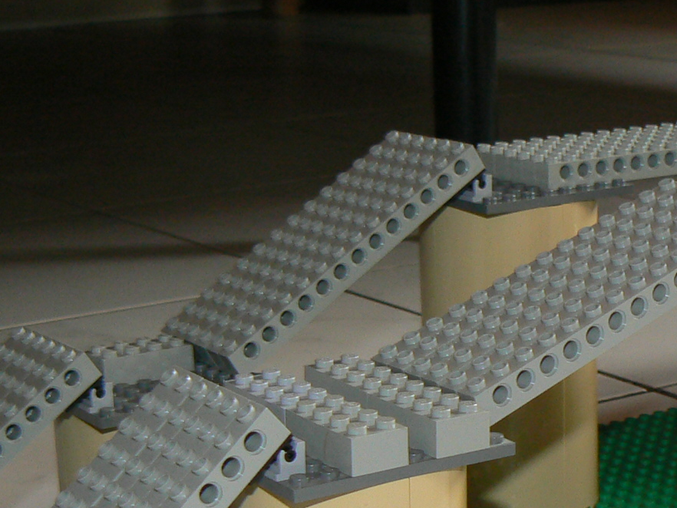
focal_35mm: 94
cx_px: 534
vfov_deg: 15.5
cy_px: 495
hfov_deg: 20.6
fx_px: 1839
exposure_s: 1/10
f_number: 2.8
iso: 100
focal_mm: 6
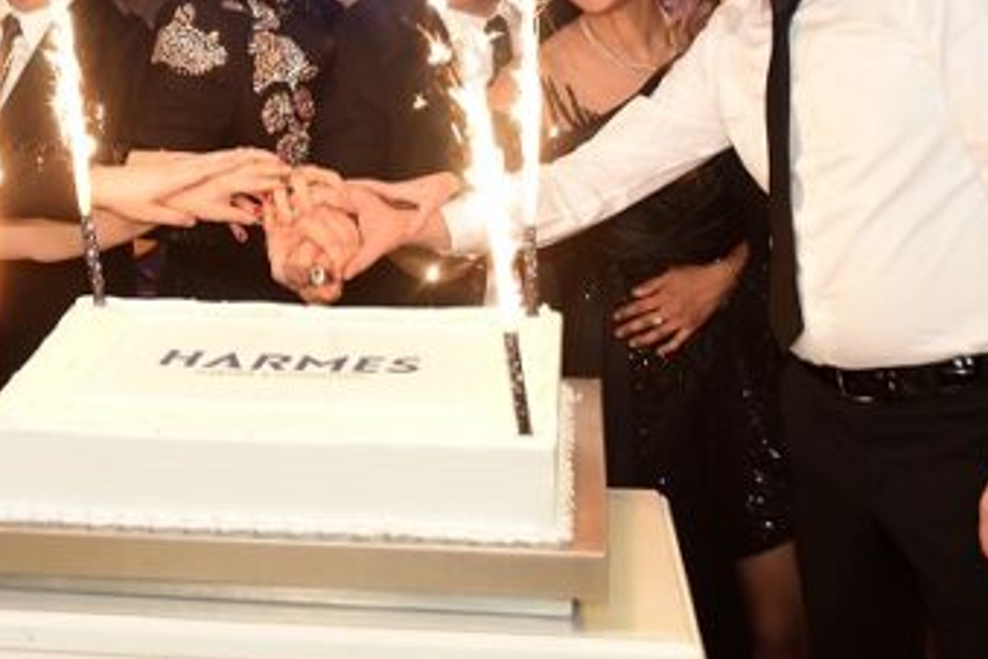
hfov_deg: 26.1
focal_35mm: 76
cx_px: 166
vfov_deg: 17.8
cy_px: 111
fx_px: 2086
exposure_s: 1/100
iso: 1600
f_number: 2.8
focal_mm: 40
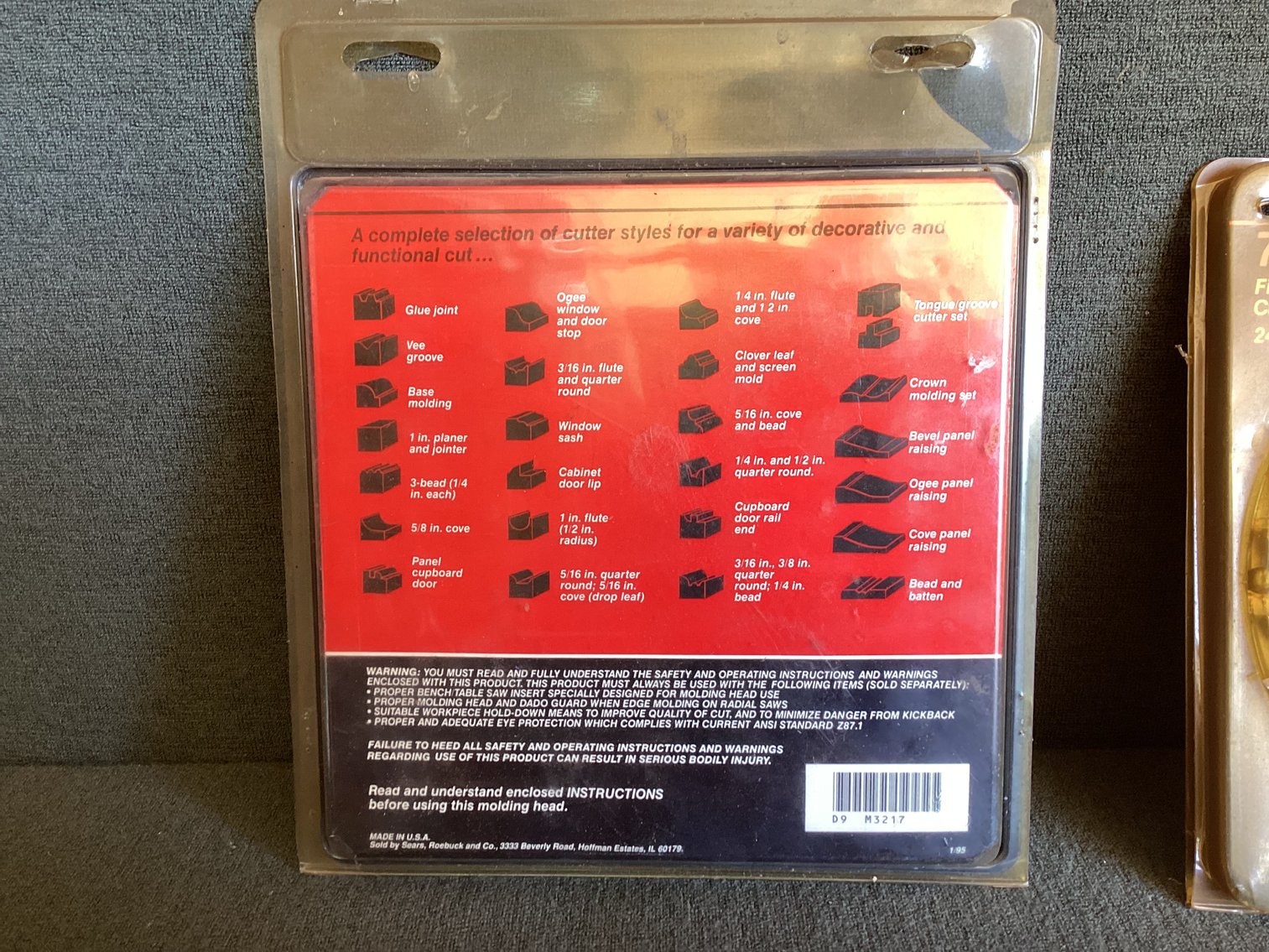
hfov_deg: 58.3
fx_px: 1137
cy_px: 476
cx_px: 634
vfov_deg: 45.4
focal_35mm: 31
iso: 125
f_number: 2.4
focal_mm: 3.3
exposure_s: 1/50
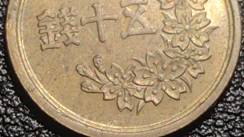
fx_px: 1107
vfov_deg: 7.1
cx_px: 116
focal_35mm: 171
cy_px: 26
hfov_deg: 12.6
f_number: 2
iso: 50
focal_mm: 5.75
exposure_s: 1/160
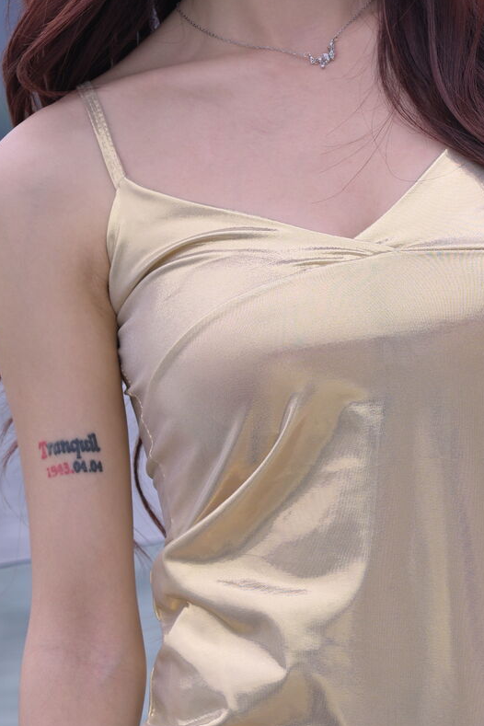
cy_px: 398
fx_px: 5868
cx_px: 448
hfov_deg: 4.7
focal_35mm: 291
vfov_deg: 7.1
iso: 80
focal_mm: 85
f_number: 4.5
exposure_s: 1/250
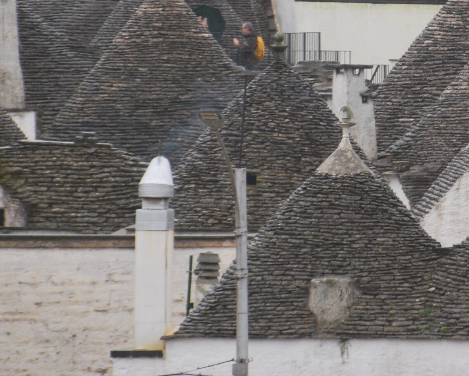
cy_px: 22
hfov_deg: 3.9
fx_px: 6846
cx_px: 377
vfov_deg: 3.1
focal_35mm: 493
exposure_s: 1/500
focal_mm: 155
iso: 360
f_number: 6
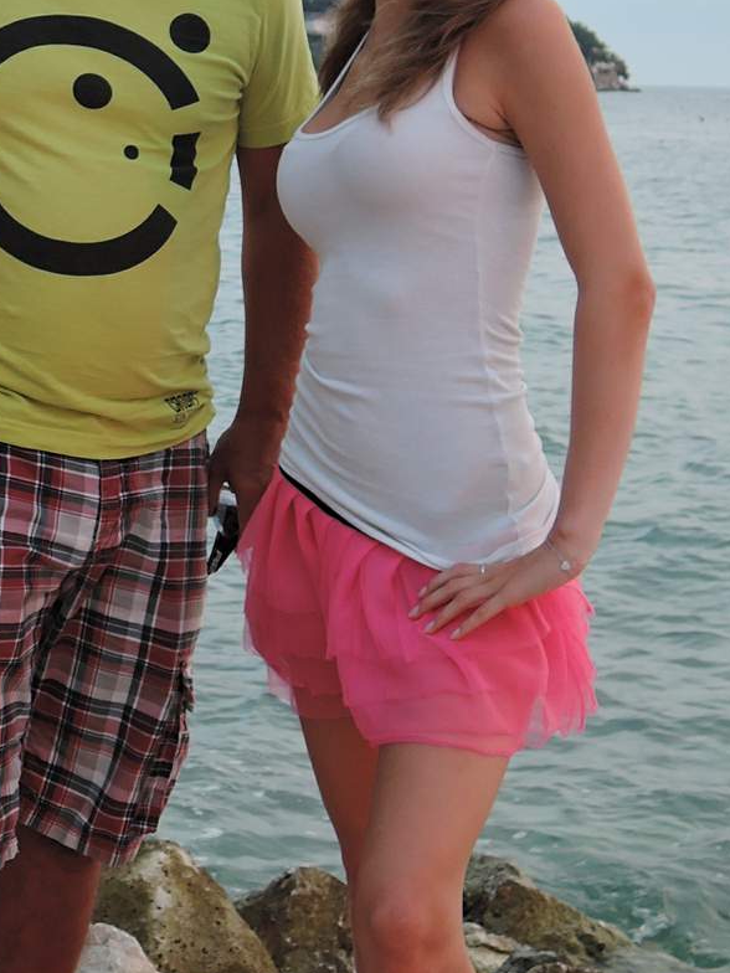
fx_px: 2868
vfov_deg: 19.1
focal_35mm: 102
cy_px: 242
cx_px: -21
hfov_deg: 14.3
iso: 80
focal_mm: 8.6
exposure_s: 1/50
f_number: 3.2
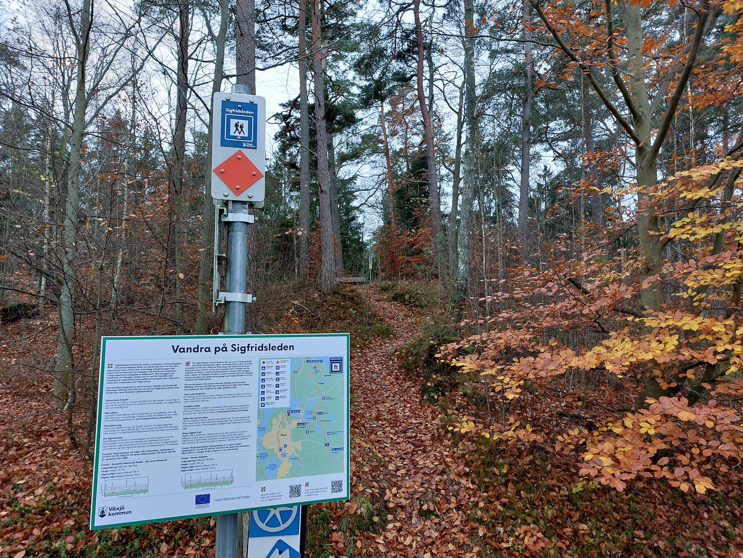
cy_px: 279
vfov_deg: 54.9
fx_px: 537
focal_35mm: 25
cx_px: 372
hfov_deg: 69.4
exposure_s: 1/50
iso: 80
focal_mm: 5.23
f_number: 1.8
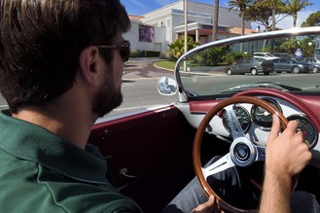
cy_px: 81
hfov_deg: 75.0
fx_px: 204
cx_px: 196
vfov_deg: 54.5
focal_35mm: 23
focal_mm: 18
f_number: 18
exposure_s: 1/160
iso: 200
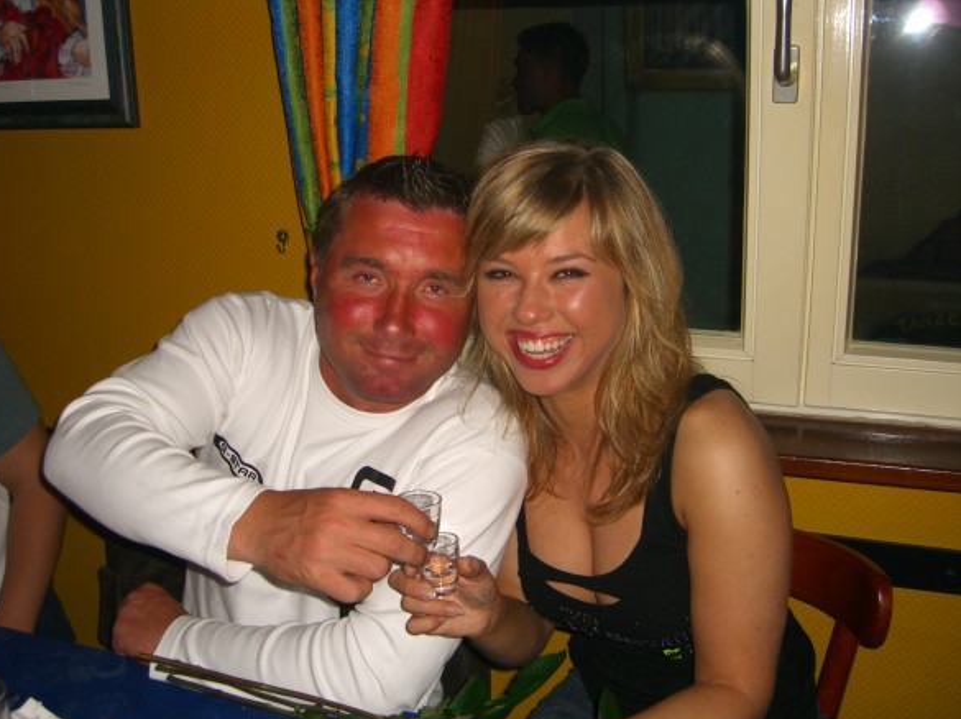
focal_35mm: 39
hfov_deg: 47.9
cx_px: 471
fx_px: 1082
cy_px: 366
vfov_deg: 36.8
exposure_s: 1/60
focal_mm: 7.9
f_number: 2.8
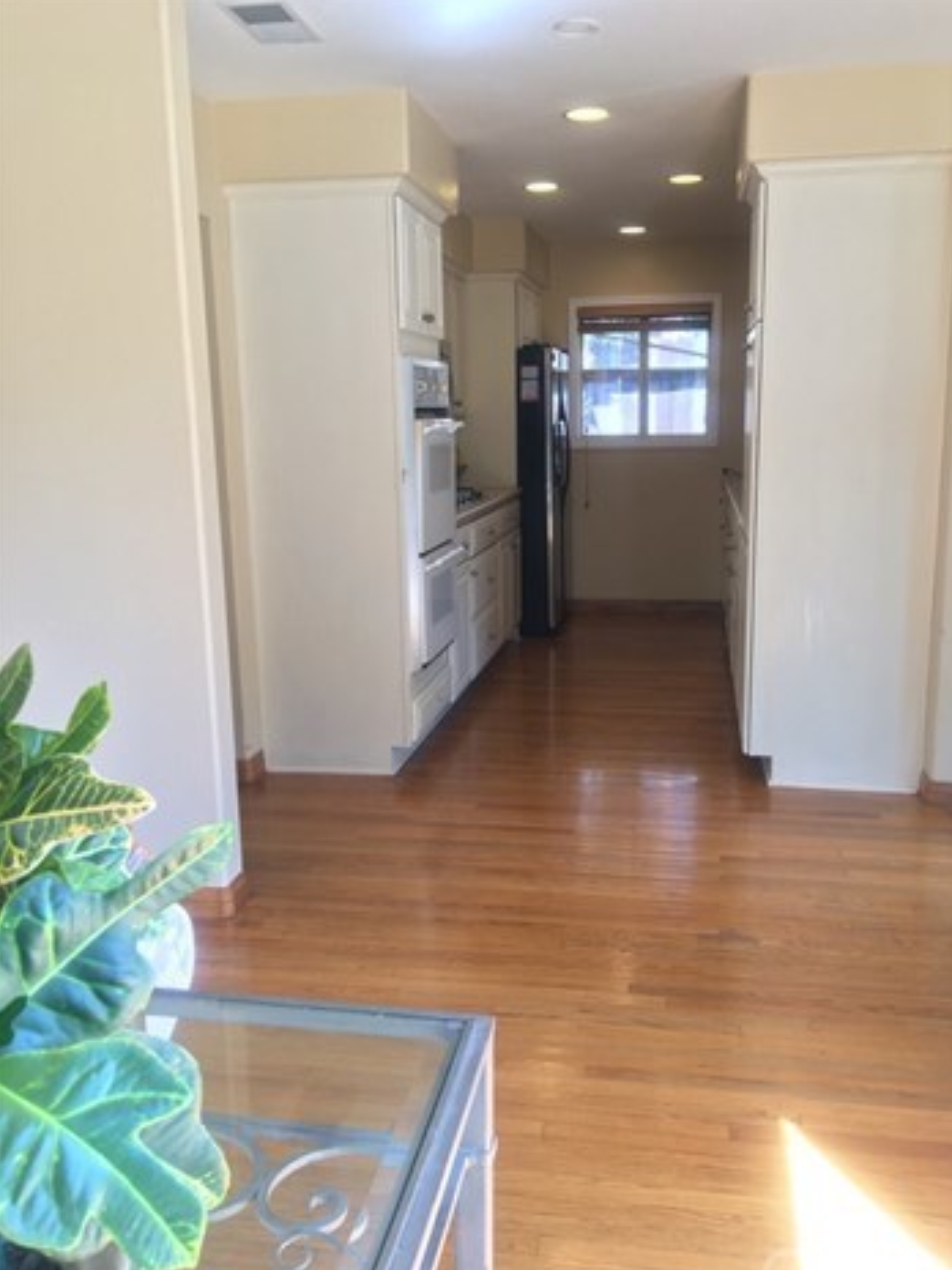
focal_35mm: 30
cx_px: 490
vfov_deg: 60.0
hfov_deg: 46.8
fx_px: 1100
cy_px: 643
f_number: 2.2
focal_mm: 4.15
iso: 25
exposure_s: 1/30
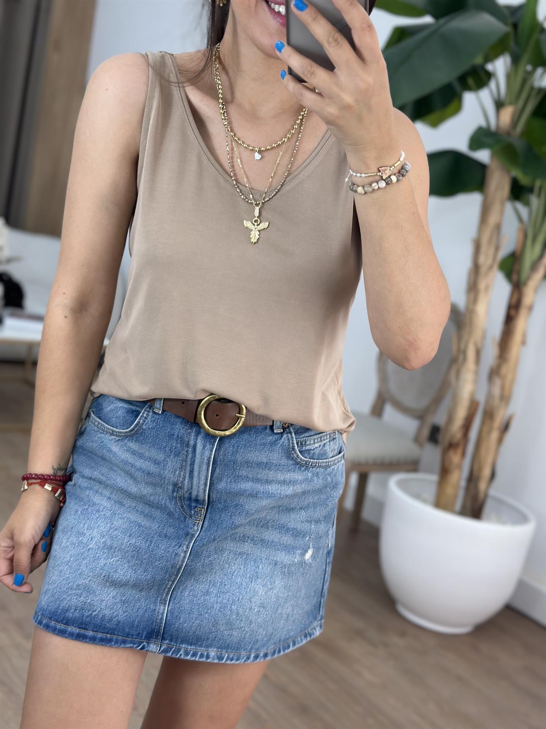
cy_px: 364
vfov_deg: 39.7
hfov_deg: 30.3
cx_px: 273
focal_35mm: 48
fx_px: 1009
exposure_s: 1/195
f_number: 1.78
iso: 80
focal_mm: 6.86
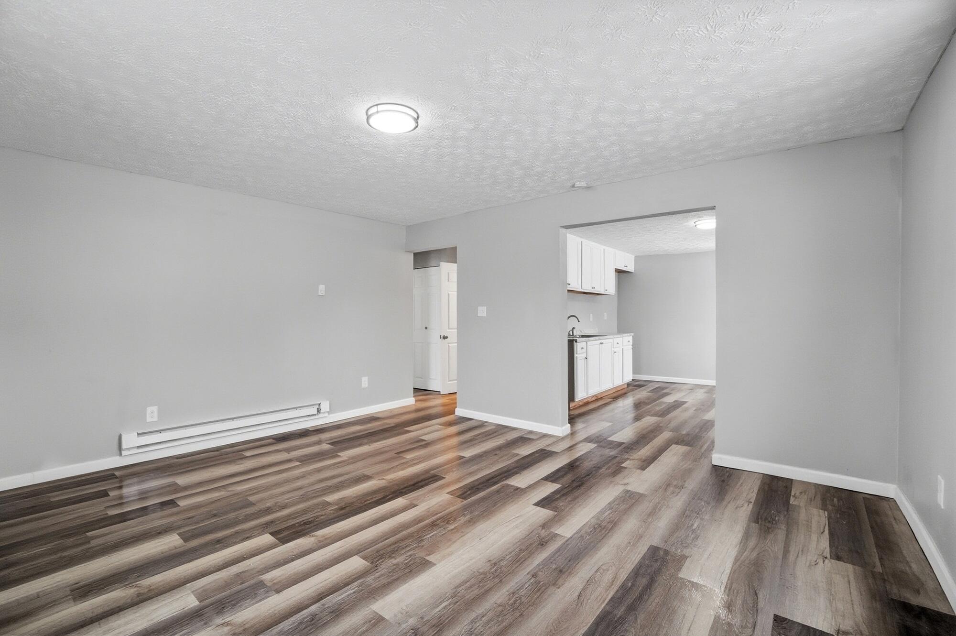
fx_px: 398
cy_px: 318
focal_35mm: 15
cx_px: 478
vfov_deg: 77.2
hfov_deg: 100.4
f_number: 4.5
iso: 100
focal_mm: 10
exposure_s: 1/160
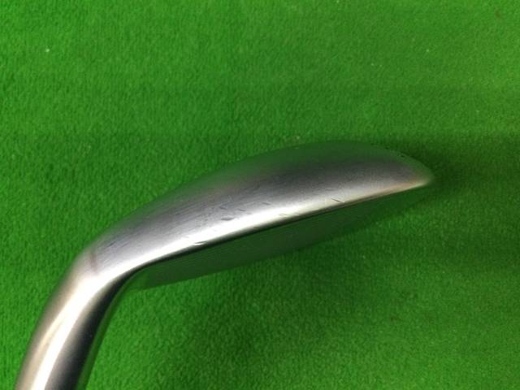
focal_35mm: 31
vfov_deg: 45.4
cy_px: 195
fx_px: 466
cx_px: 260
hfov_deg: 58.4
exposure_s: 1/30
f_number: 2.4
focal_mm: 3.3
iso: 125
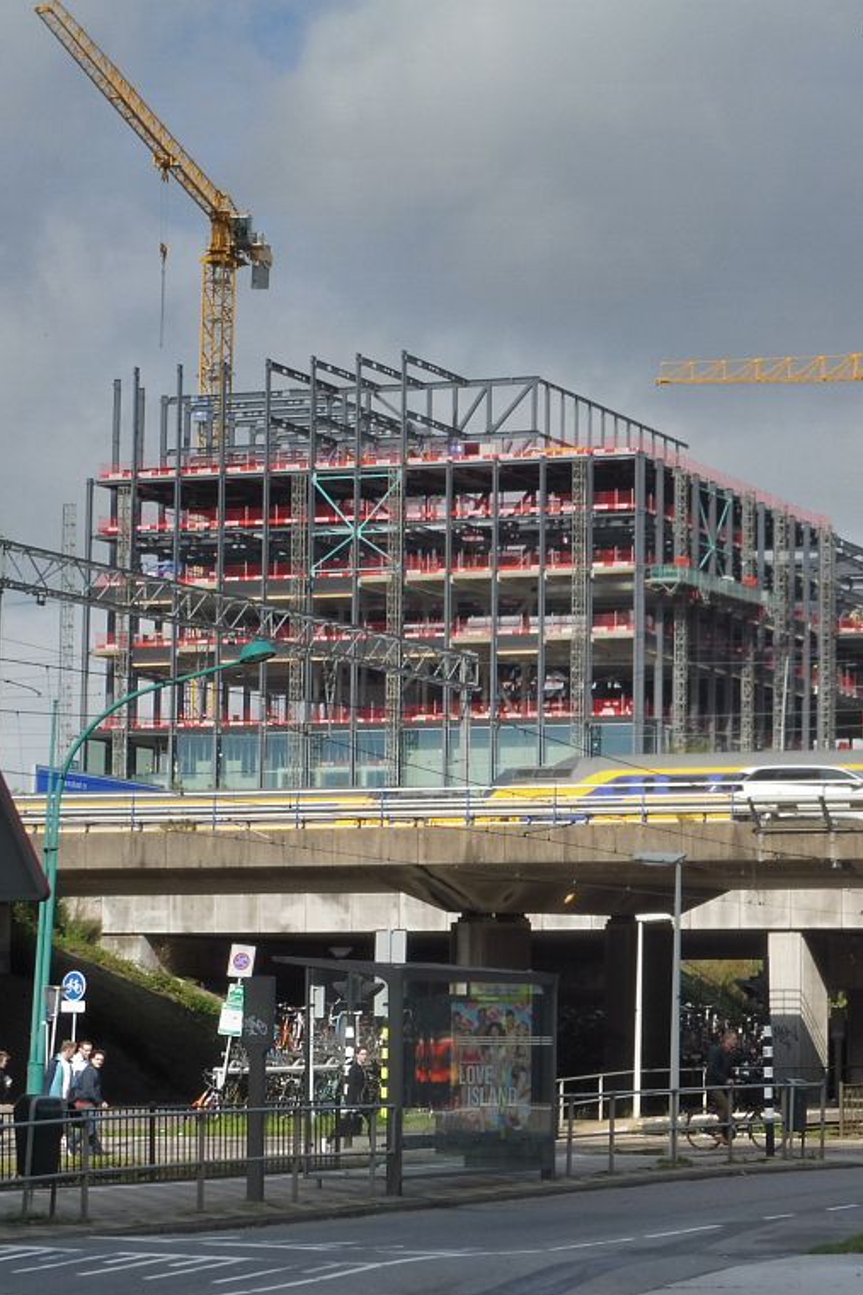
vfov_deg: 19.5
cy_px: 652
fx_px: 3777
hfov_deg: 12.9
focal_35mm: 105
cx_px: 757
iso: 100
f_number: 6.3
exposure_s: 1/400
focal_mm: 13.3
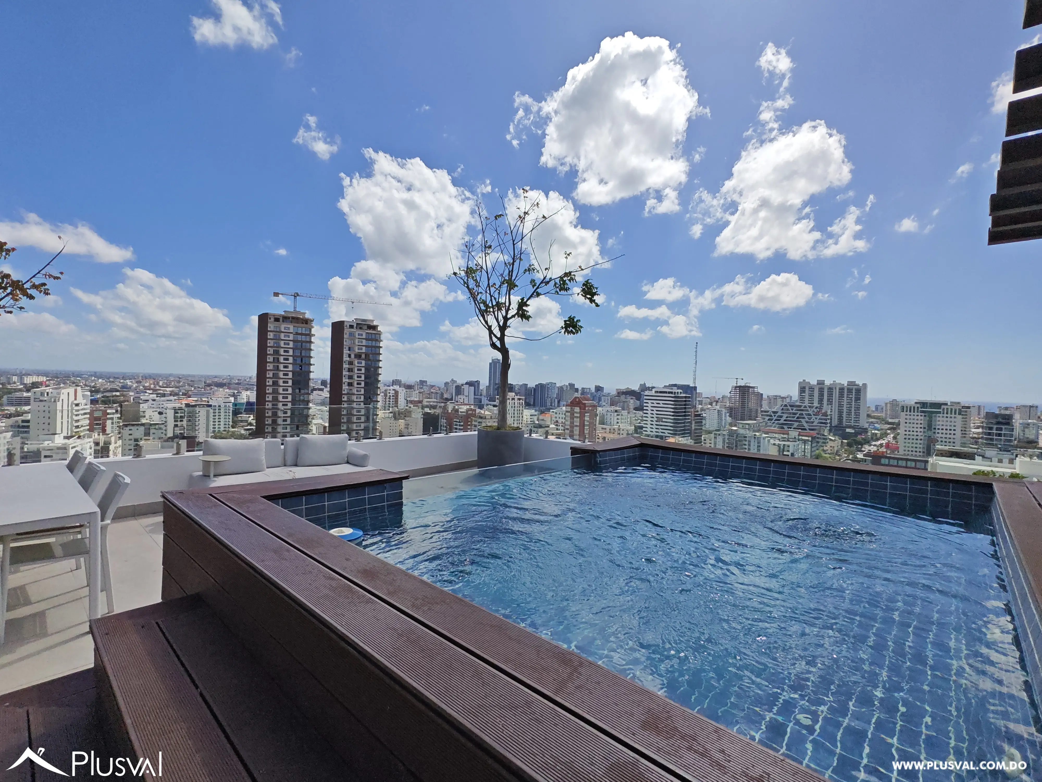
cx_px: 521
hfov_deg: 94.5
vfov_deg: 78.1
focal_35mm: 16
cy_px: 391
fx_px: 482
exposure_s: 1/2800
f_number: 2.2
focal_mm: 1.96
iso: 50
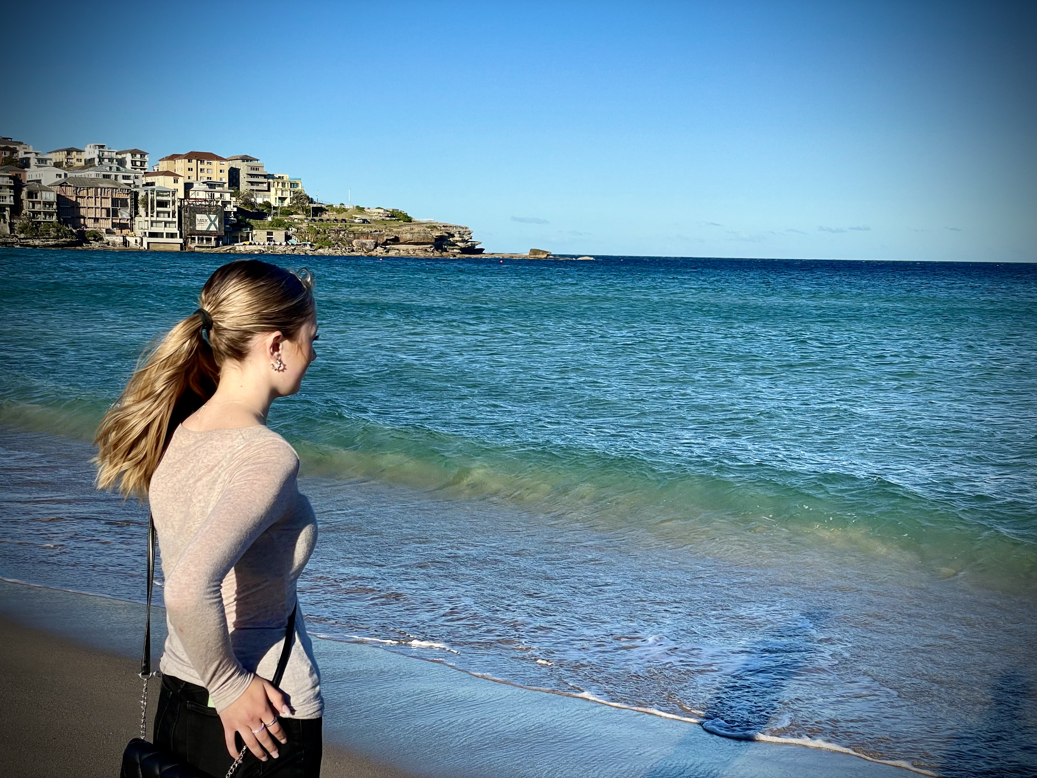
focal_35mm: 52
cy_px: 389
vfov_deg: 28.0
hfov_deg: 36.8
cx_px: 518
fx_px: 1558
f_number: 2
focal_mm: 6
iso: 25
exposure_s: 1/1776
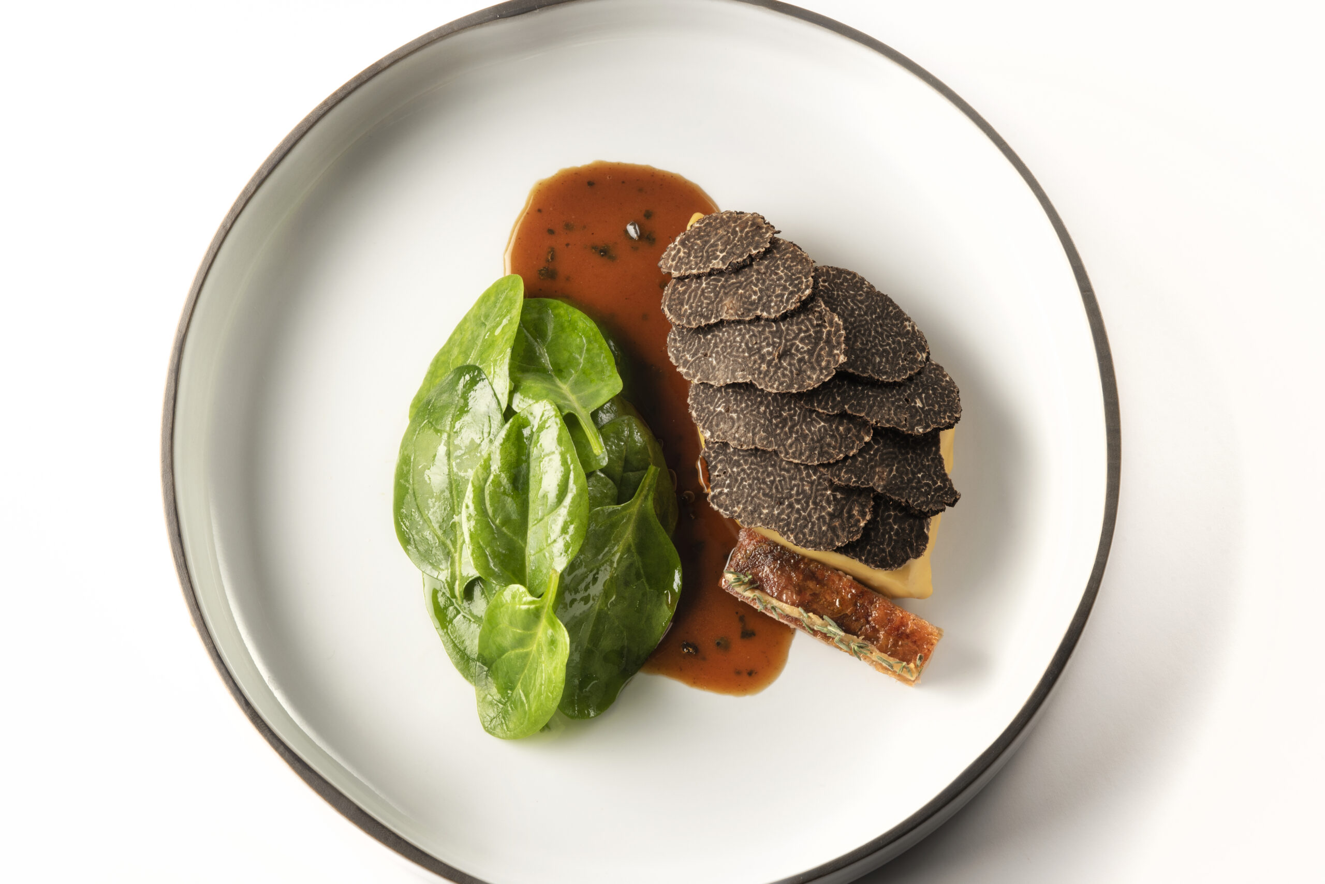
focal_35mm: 100
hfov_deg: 20.4
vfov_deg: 13.7
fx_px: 3682
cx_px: 662
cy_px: 442
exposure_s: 1/125
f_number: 18
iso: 125
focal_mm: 100
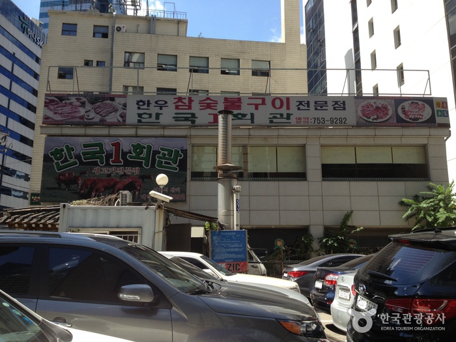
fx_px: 461
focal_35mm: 35
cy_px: 171
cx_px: 228
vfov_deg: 40.7
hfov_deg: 52.6
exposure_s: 1/905
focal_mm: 4.28
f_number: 2.4
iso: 50
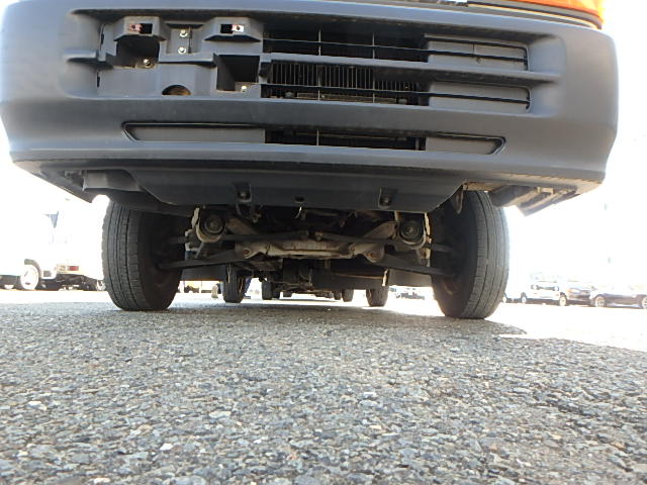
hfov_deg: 79.0
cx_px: 324
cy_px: 242
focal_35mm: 21
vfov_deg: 63.4
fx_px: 393
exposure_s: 1/80
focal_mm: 3.7
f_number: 3.5
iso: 125
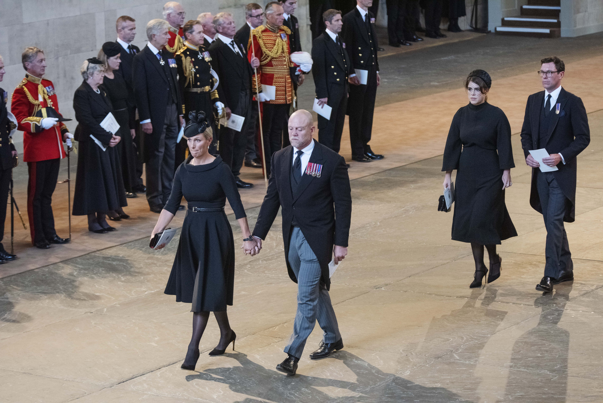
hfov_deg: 16.4
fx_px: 2094
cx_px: 302
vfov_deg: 11.0
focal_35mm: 125
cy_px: 202
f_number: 4.8
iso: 4000
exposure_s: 1/160
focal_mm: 125
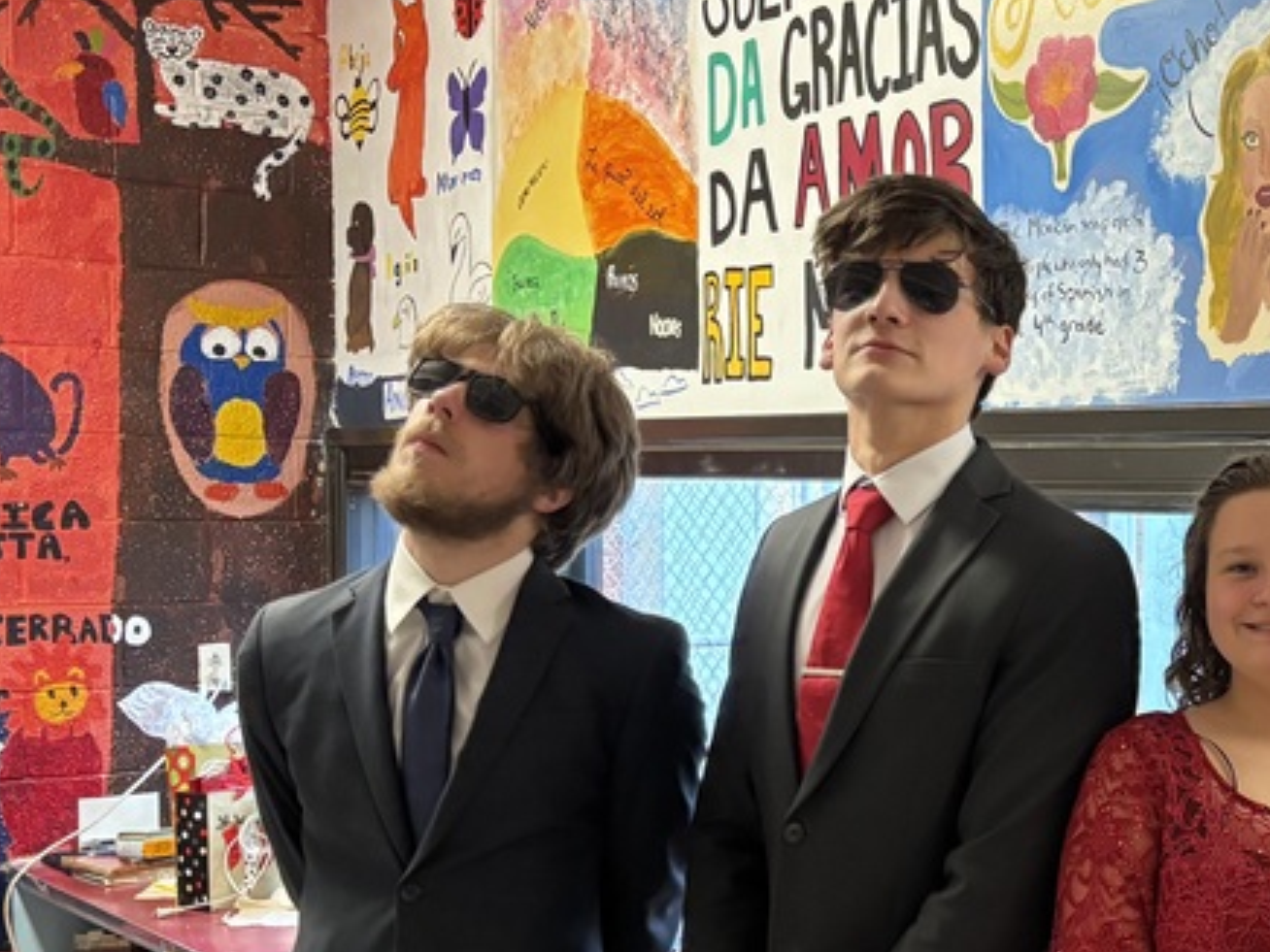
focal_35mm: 61
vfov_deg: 24.0
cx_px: 1255
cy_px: 606
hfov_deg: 29.7
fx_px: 2238
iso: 400
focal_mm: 5.96
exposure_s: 1/60
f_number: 1.6
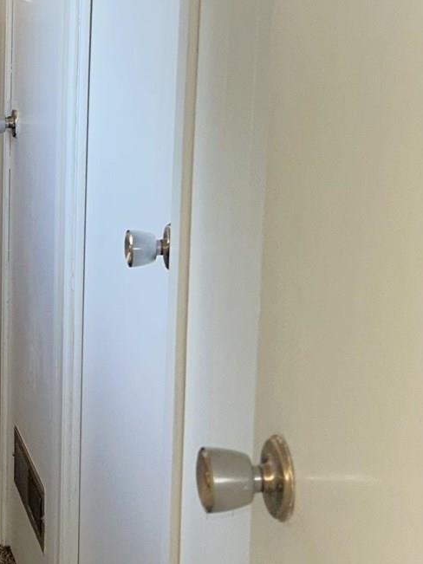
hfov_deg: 15.0
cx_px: -189
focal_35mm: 92
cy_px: 221
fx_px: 1499
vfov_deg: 21.3
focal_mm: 5.7
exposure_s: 1/108
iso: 64
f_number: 1.5
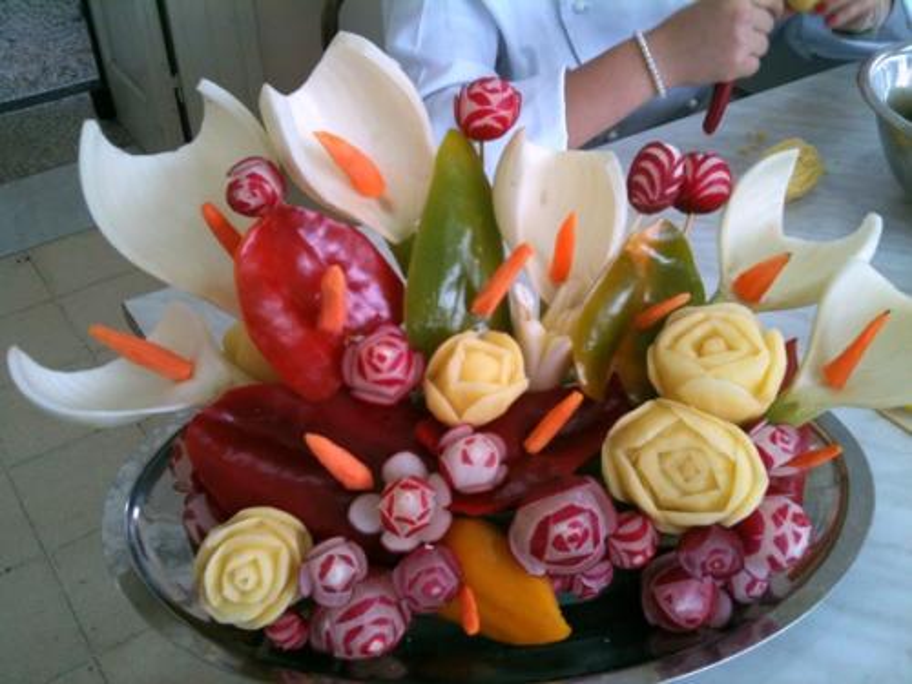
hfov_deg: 52.6
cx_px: 456
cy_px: 342
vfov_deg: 40.7
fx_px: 922
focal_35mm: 35
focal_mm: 3.85
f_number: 2.8
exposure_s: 1/40
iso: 80
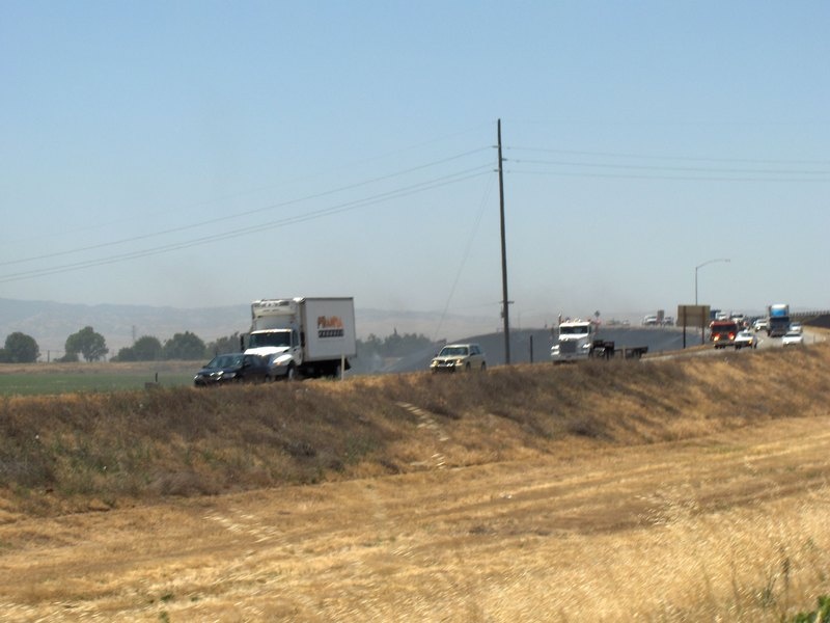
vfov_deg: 12.7
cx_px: 415
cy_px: 312
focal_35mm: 117
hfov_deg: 16.8
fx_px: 2805
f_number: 8.4
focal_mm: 24
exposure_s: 1/229
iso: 57
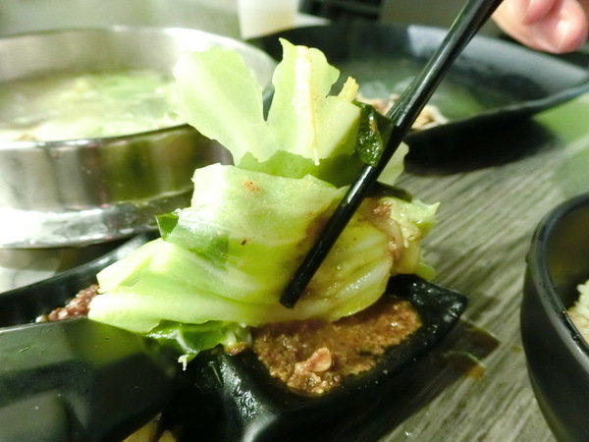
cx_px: 294
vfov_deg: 54.9
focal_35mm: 25
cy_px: 221
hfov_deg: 69.4
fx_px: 425
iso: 3200
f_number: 2.8
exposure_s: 1/80
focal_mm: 5.4
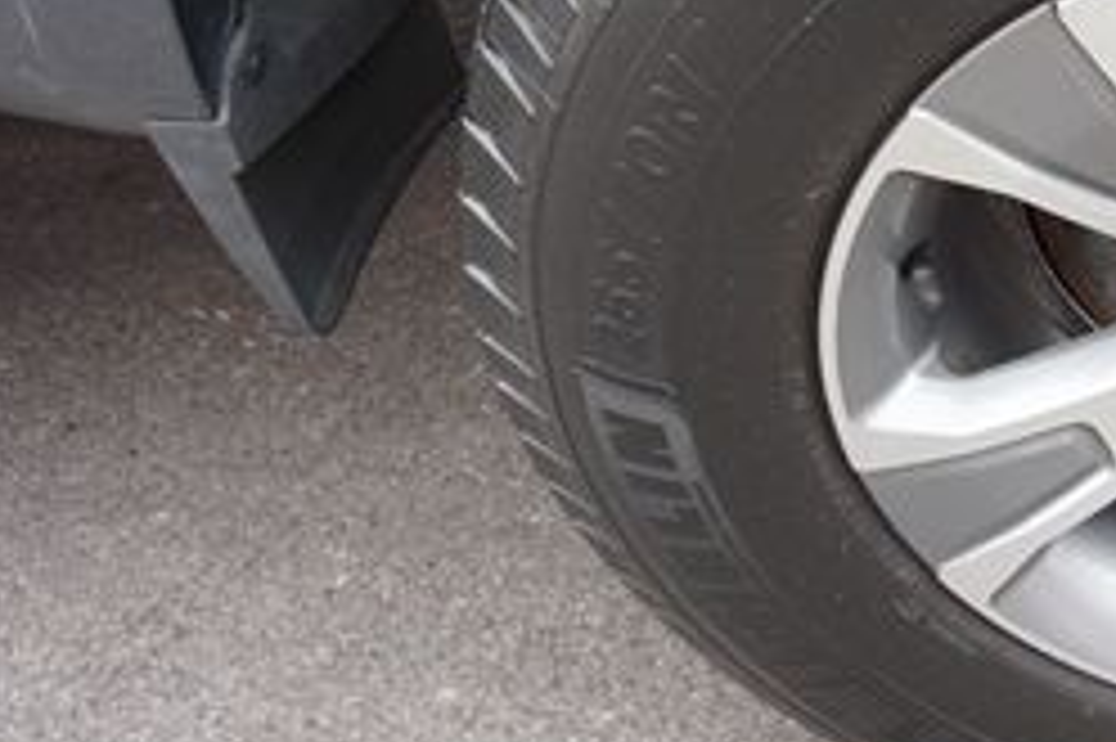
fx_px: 1921
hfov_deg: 29.2
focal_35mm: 62
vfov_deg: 21.5
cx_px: 1238
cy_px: 112
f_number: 4
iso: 100
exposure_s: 1/60
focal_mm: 16
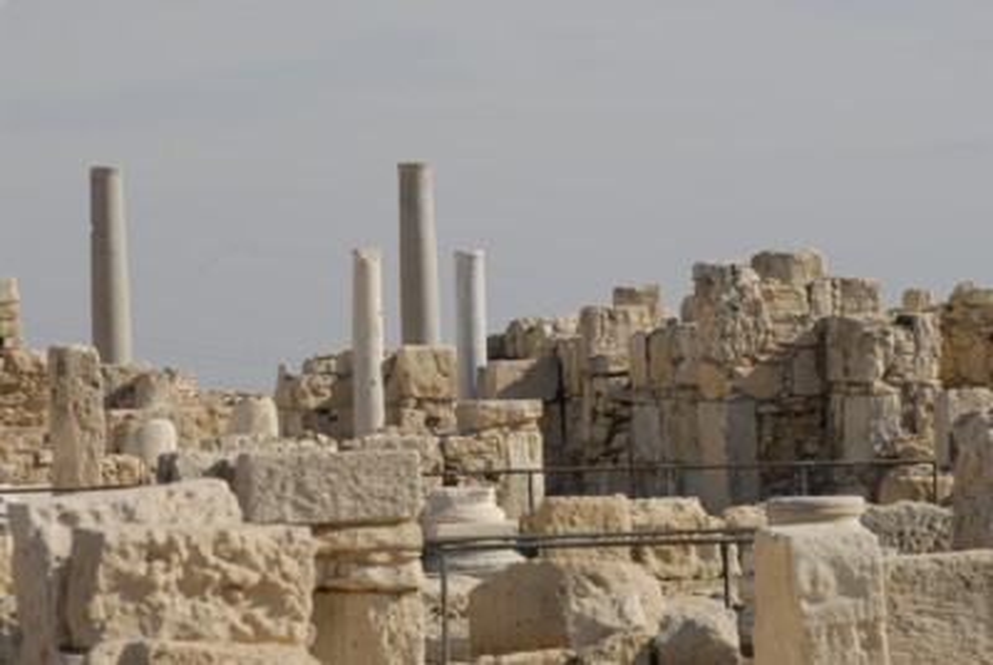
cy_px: 332
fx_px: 6008
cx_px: 496
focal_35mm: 218
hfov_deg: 9.4
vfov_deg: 6.3
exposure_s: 1/125
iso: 100
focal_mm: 145
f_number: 14
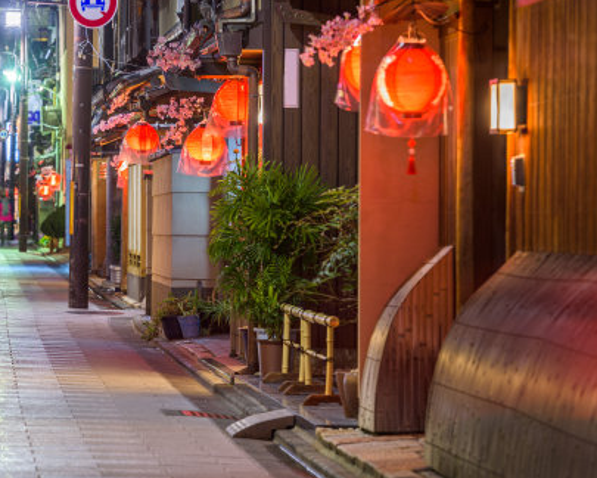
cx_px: 177
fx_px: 4135
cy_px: 214
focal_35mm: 234
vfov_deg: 6.6
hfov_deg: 8.3
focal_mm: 165
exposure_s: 15
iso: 64
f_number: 8
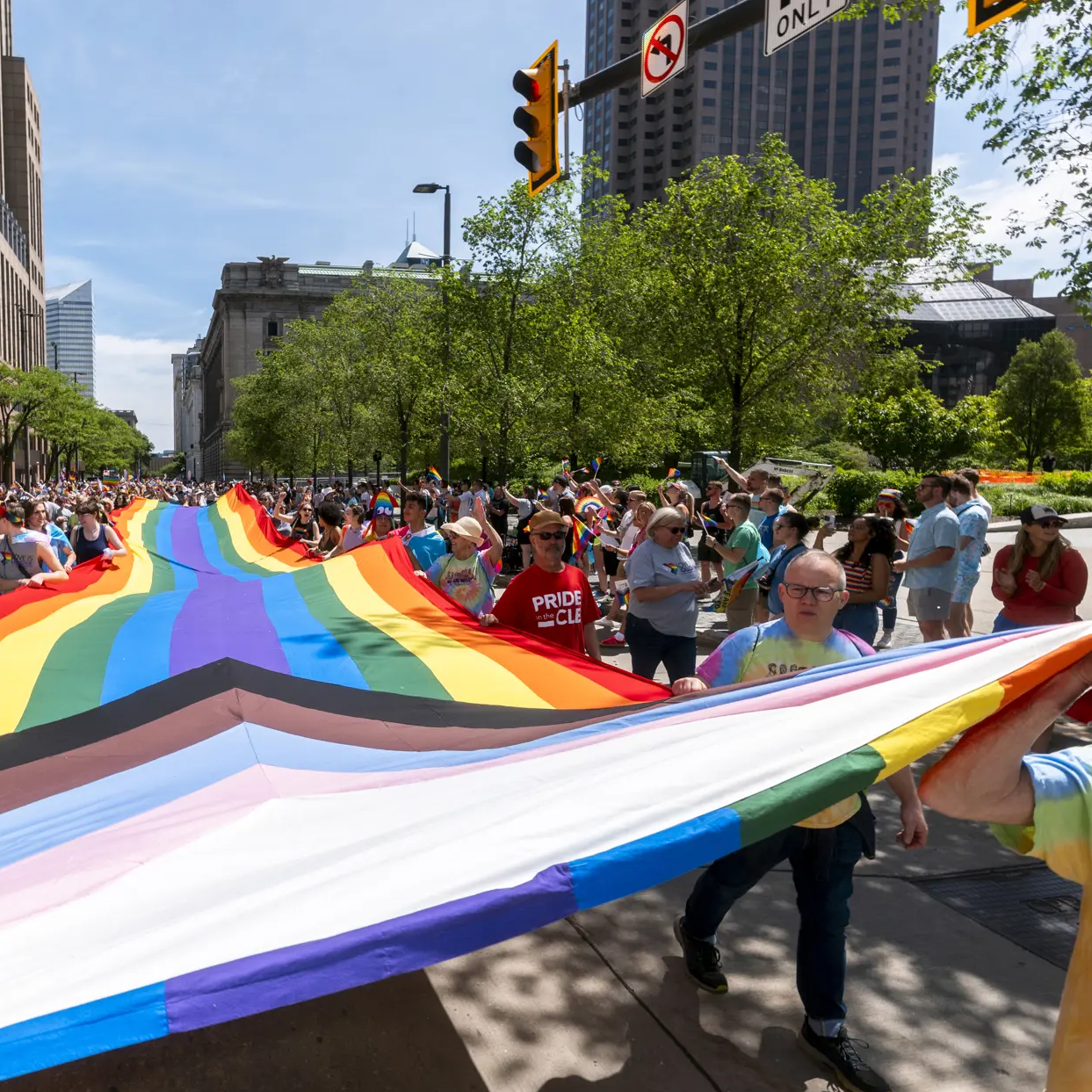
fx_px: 749
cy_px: 535
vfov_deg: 72.1
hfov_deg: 68.2
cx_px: 293
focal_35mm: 21
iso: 100
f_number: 10
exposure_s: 1/250
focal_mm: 16
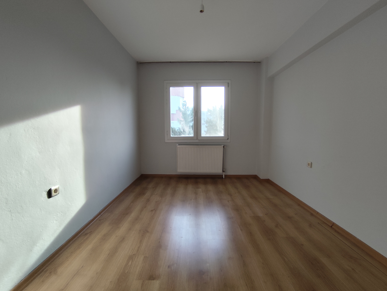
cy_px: 146
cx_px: 194
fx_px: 179
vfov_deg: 78.2
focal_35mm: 16
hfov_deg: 94.5
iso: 50
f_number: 2.2
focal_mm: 1.65
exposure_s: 1/192
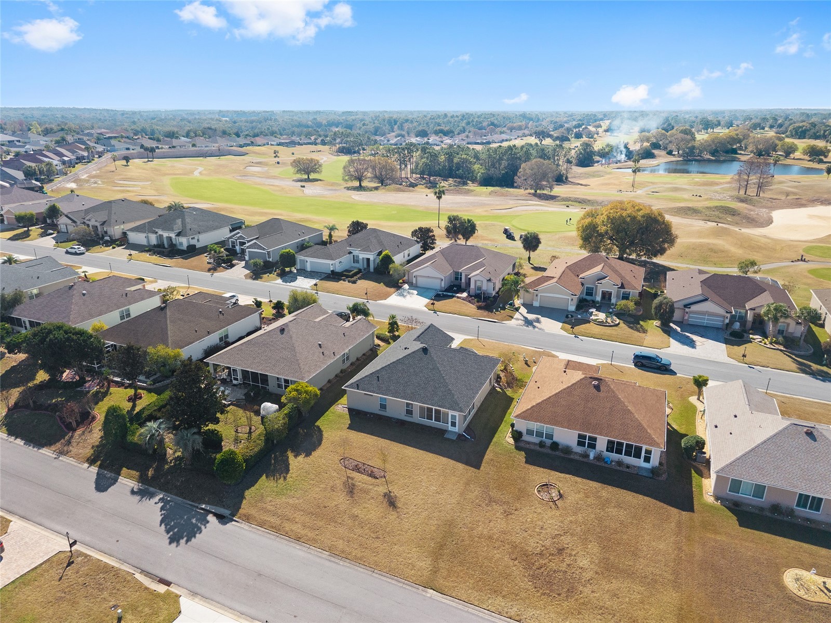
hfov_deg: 71.6
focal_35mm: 24
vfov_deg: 56.8
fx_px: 576
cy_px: 312
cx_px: 416
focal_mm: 8.67
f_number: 1.8
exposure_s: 1/90
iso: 200
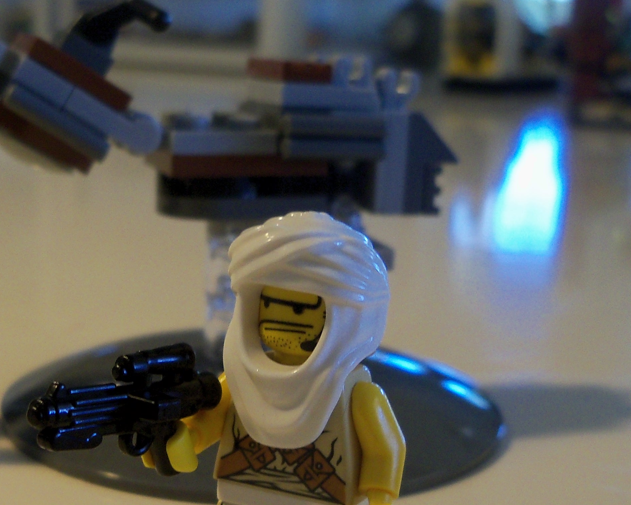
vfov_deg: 22.6
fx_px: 1233
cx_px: 280
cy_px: 454
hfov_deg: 28.7
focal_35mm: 66
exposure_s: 1/40
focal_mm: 6.2
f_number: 3.5
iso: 160
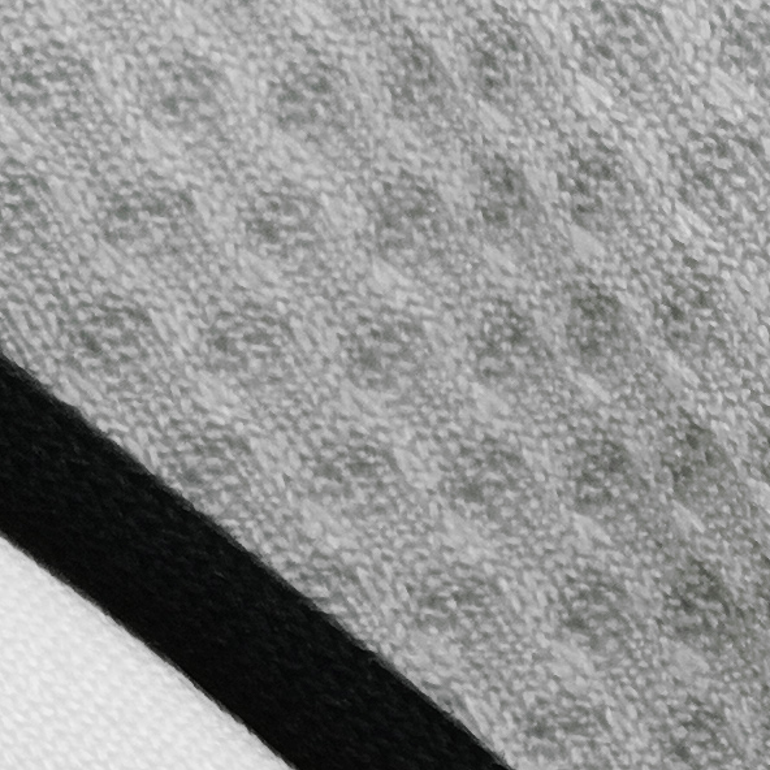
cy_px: 2147
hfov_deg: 8.6
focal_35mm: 179
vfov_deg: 8.5
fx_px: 4505
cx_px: 2059
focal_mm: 5.58
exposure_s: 1/100
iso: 64
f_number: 1.8
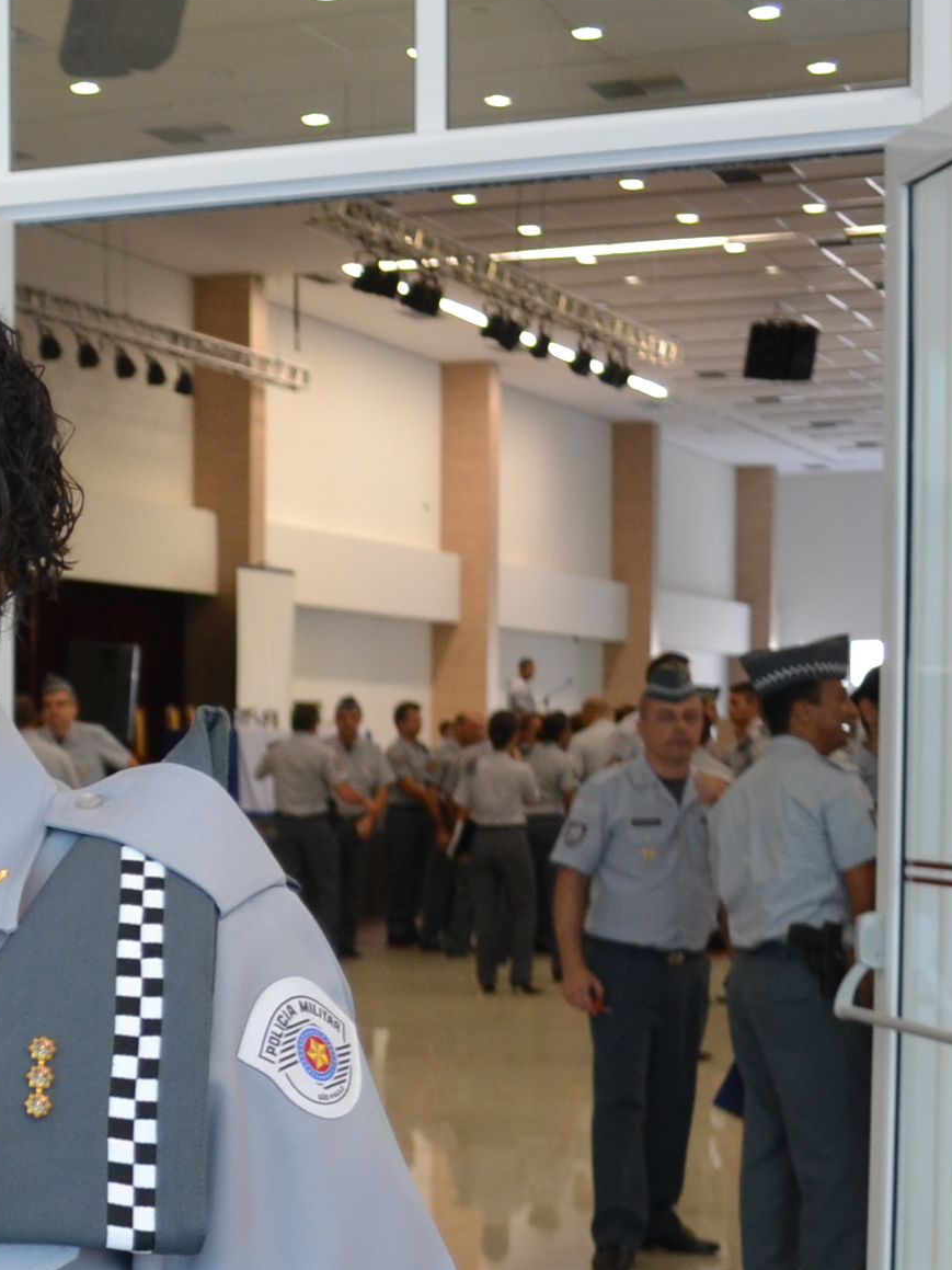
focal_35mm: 86
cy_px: 965
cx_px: -541
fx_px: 3154
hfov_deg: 15.6
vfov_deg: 22.5
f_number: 3.8
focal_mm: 20
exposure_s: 1/40
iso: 400
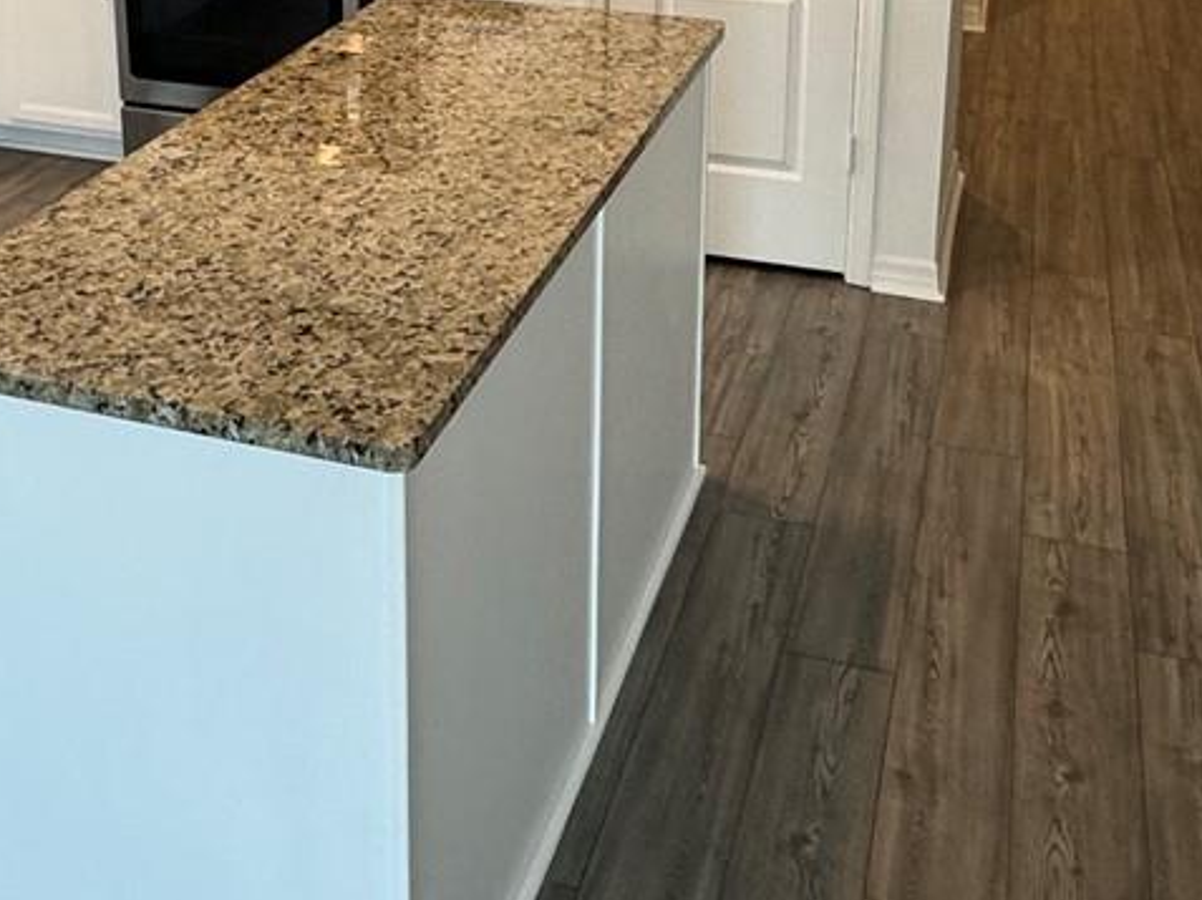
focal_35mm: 47
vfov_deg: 28.3
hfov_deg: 40.2
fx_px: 1631
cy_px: -68
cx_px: 444
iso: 200
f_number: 2.2
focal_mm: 2.22
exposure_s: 1/120
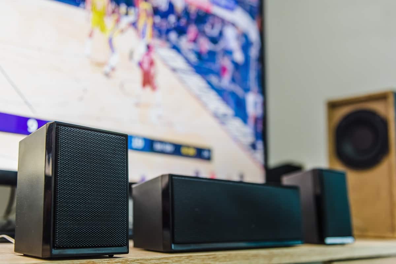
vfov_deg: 28.1
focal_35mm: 48
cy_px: 132
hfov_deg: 41.1
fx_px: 528
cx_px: 198
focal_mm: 48
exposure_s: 1/20
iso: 640
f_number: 4
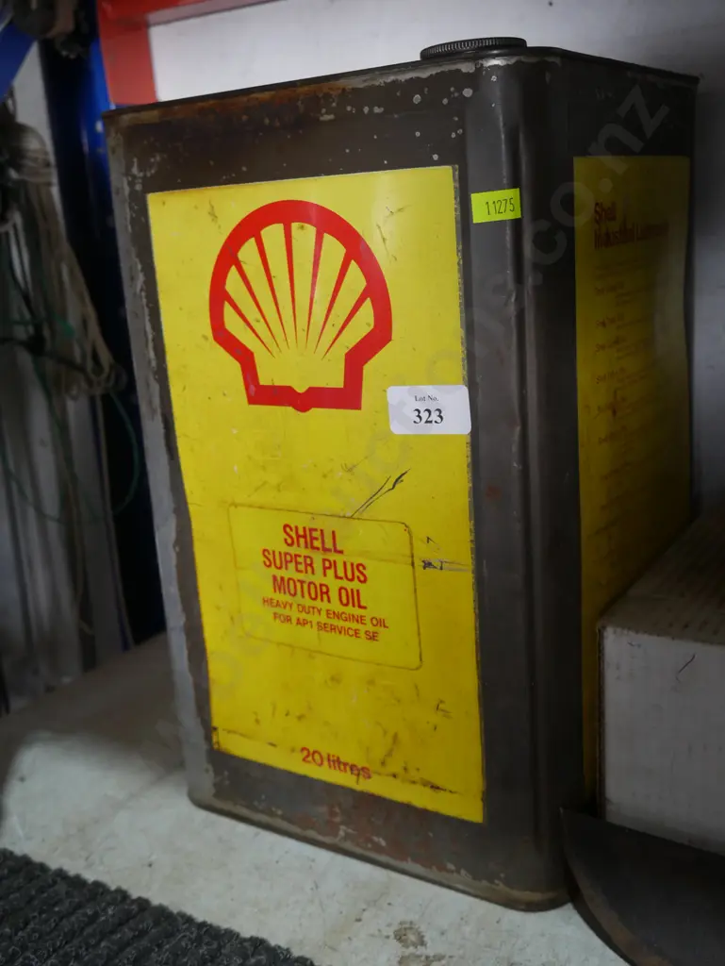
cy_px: 483
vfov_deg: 49.0
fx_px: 1060
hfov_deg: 37.8
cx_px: 362
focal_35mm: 38
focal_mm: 19
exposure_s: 1/60
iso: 400
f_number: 4.1
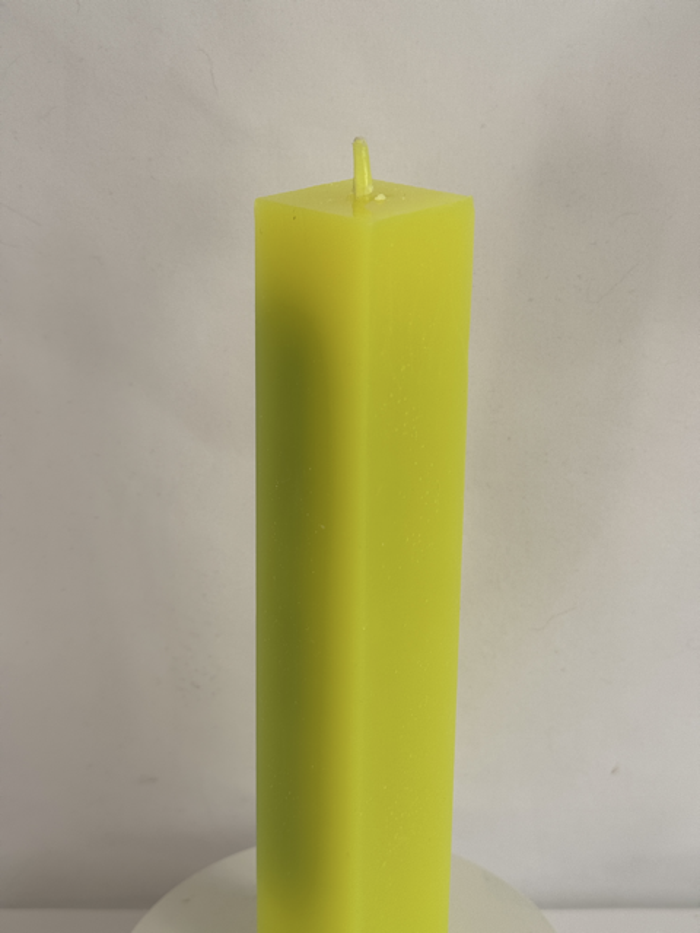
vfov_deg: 39.7
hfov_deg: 30.3
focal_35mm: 48
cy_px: 466
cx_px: 350
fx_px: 1294
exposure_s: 1/267
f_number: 1.78
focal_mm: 6.76
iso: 64
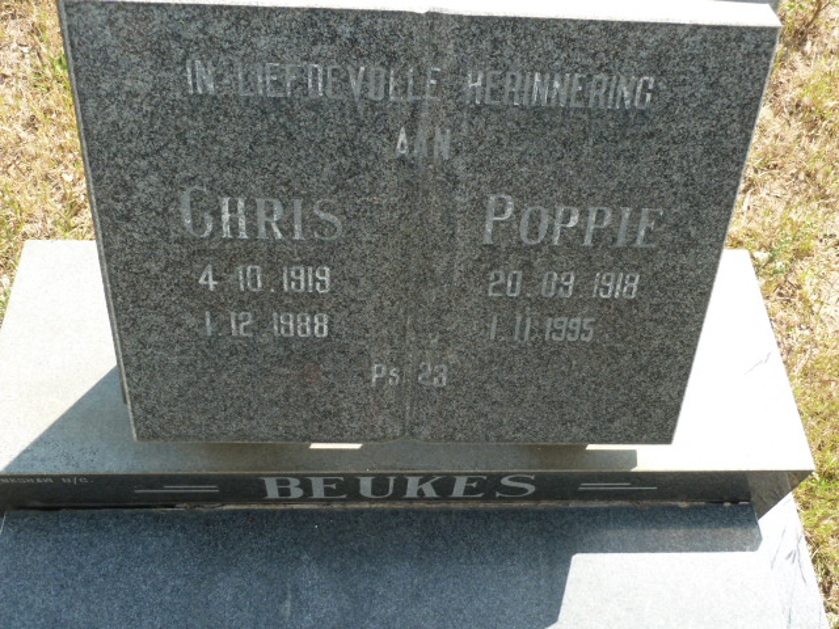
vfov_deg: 40.7
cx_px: 420
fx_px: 848
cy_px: 314
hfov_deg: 52.6
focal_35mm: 35
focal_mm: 5.7
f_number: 4
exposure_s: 1/160
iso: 80
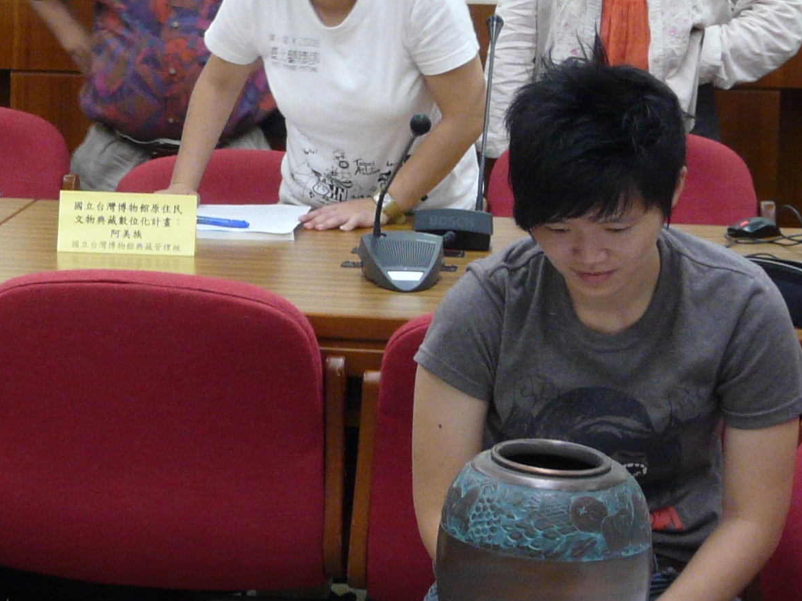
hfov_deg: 14.6
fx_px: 3035
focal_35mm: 131
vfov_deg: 11.3
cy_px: 237
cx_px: -117
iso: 200
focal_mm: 7.7
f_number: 3.2
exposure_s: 1/20
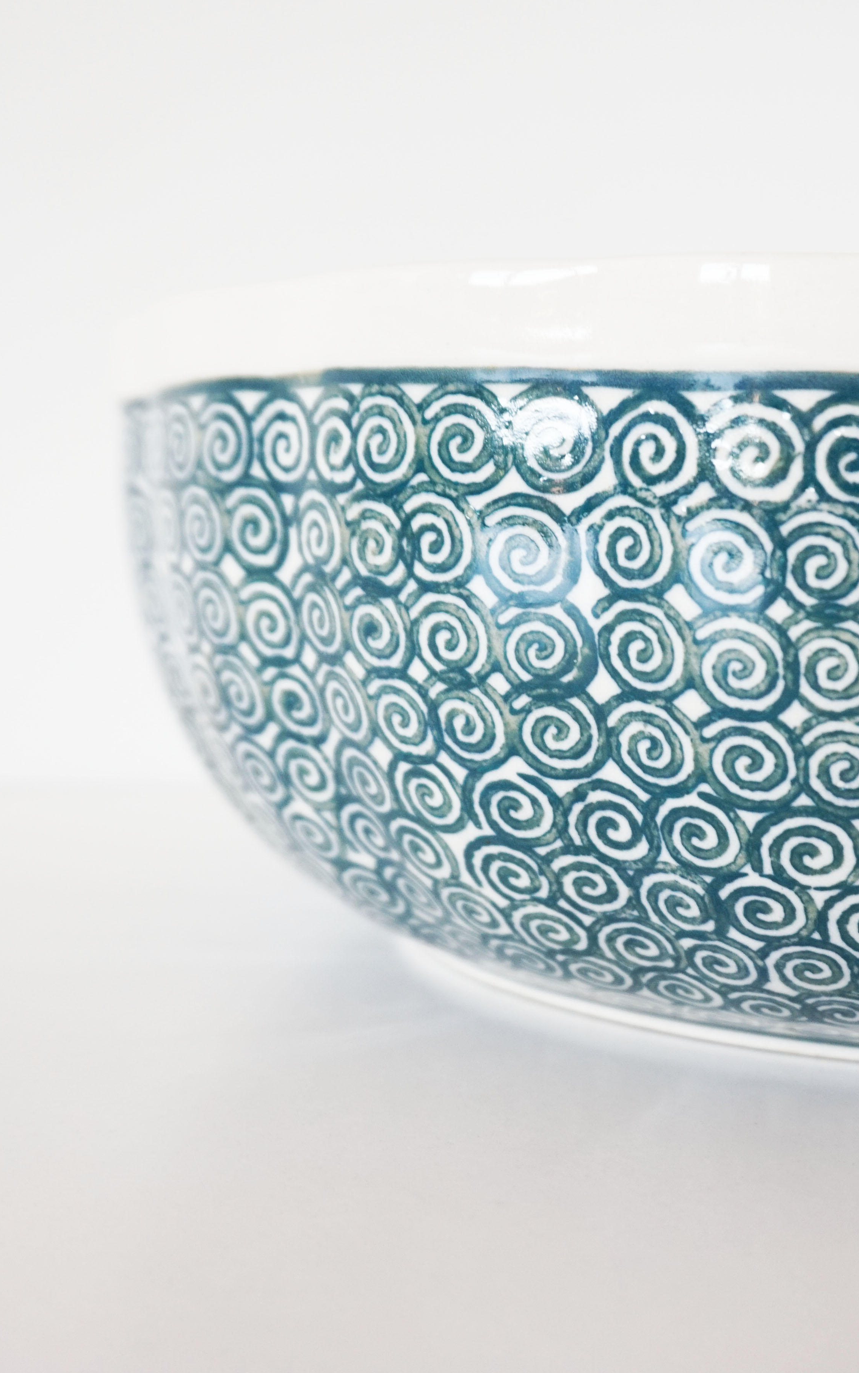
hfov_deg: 27.7
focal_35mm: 46
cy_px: 686
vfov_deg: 43.5
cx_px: 630
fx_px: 1723
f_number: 4
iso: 320
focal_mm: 20
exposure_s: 1/60
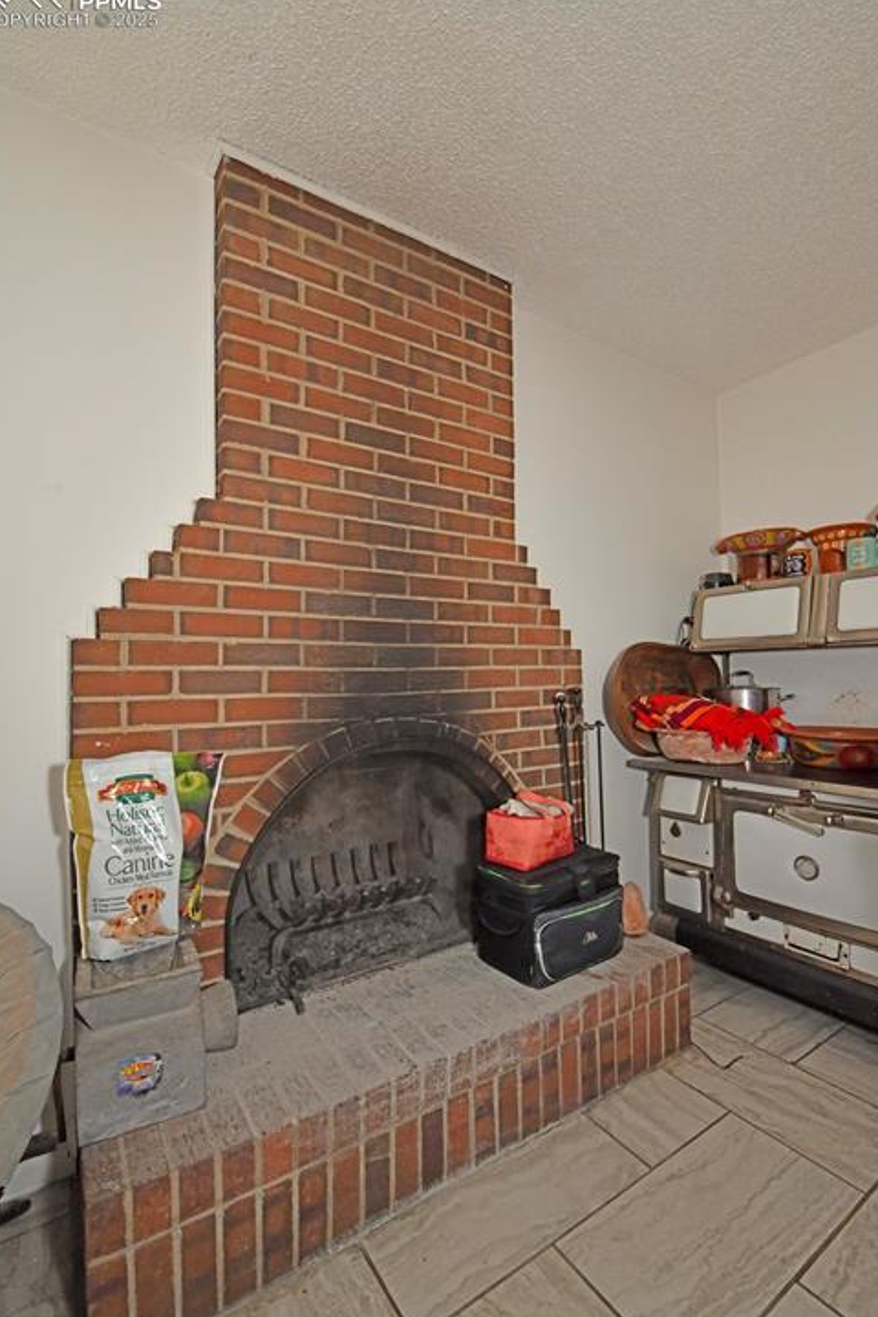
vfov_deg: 96.7
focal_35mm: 16
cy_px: 679
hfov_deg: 73.7
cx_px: 446
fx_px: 585
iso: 1250
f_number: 13
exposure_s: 1/160
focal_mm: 15
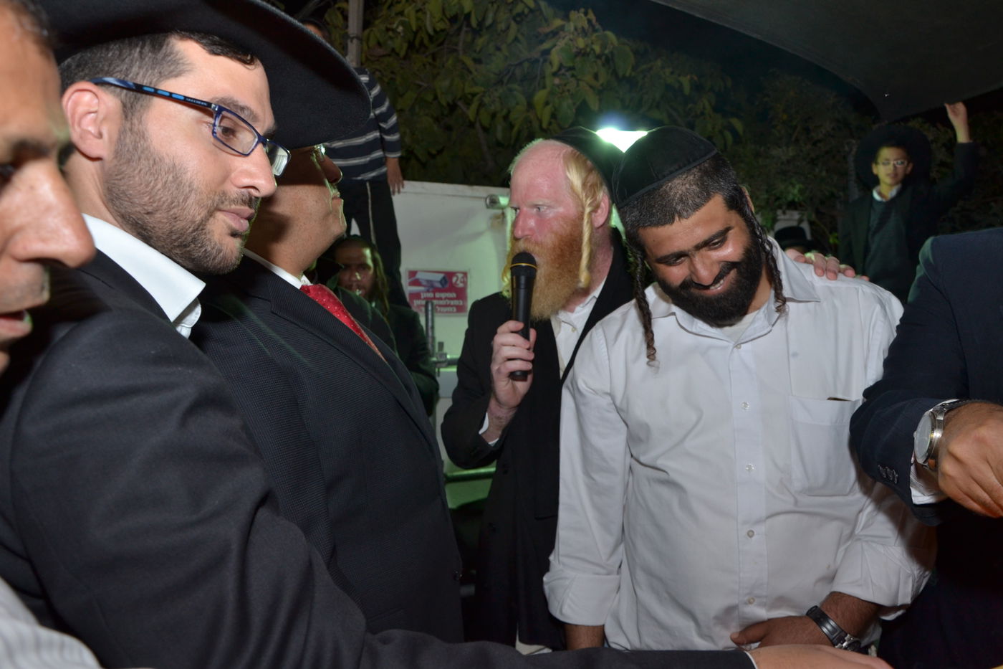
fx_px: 752
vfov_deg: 47.9
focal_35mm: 27
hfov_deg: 67.4
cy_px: 334
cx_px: 502
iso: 400
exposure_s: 1/100
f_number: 5
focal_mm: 18
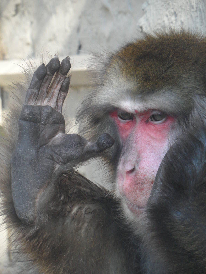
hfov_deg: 7.1
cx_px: 103
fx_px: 1666
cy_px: 137
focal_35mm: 210
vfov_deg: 9.4
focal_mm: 34.8
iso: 200
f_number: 4.6
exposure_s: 1/90
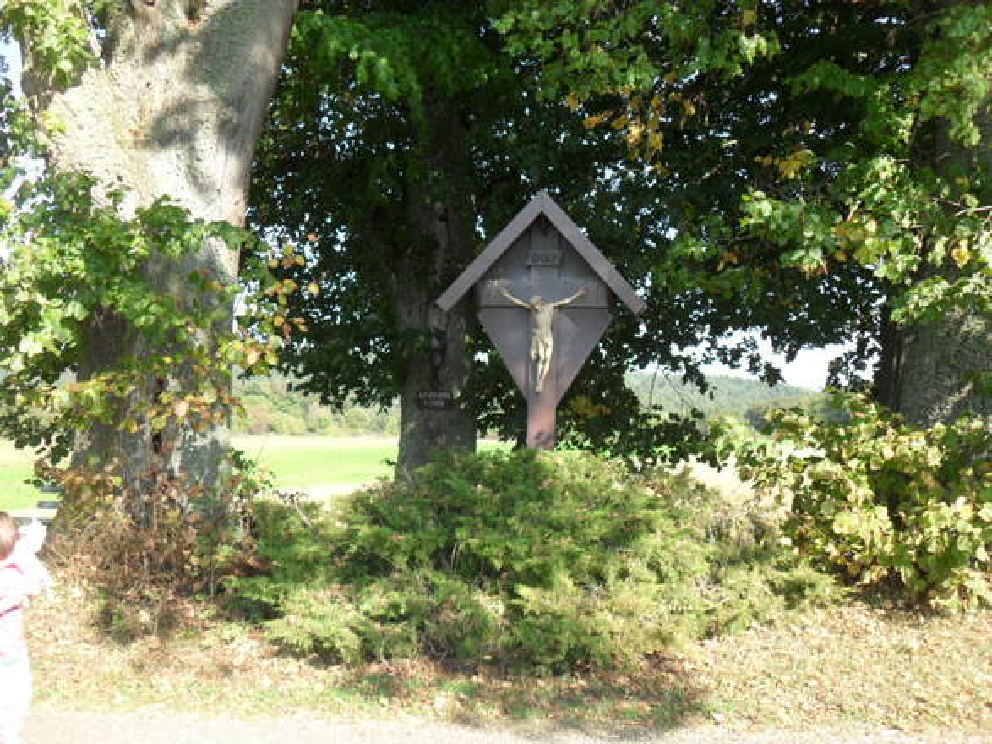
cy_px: 372
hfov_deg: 52.6
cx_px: 496
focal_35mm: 35
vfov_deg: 40.7
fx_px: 1003
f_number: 2.8
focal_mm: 6.2
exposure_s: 1/350
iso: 100
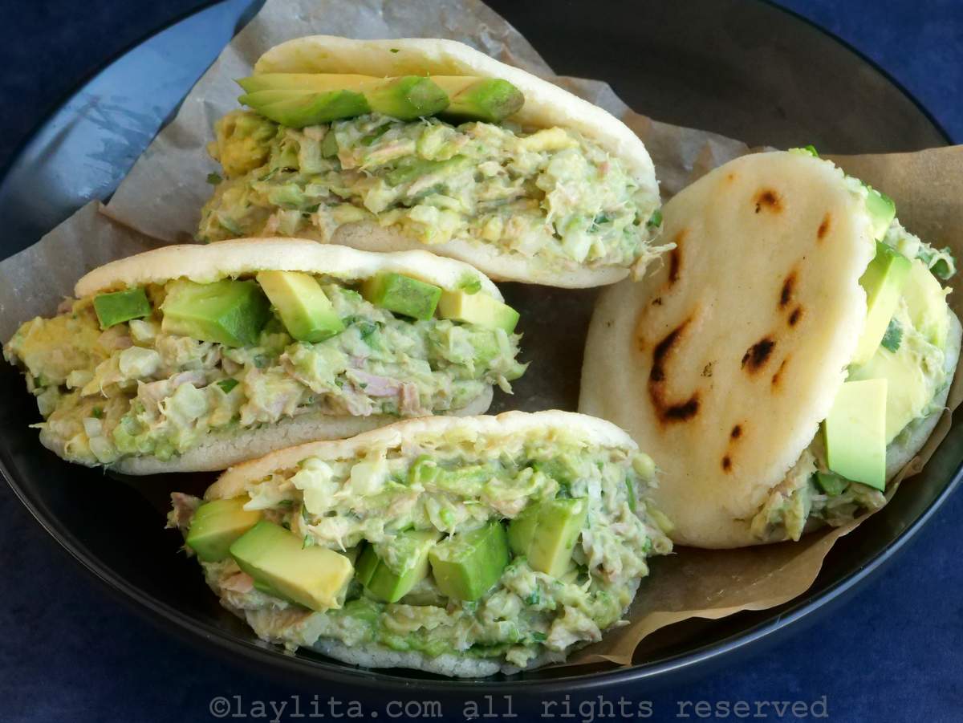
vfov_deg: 13.7
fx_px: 3006
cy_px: 362
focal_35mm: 108
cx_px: 482
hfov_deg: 18.2
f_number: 13
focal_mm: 54
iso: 3200
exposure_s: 1/125
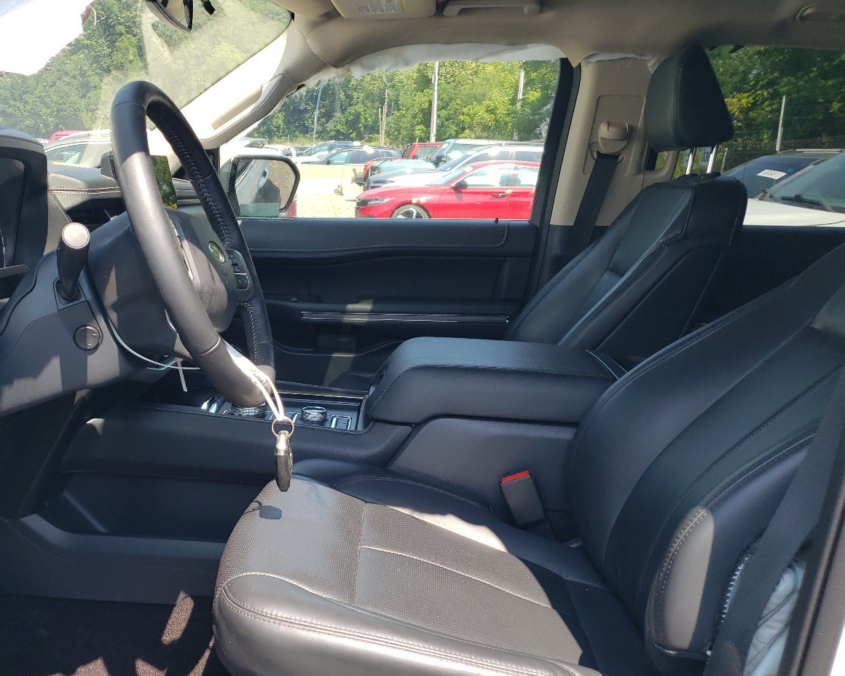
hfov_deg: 50.7
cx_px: 293
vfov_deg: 42.2
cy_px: 377
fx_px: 875
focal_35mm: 35
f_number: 1.5
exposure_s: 1/625
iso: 50
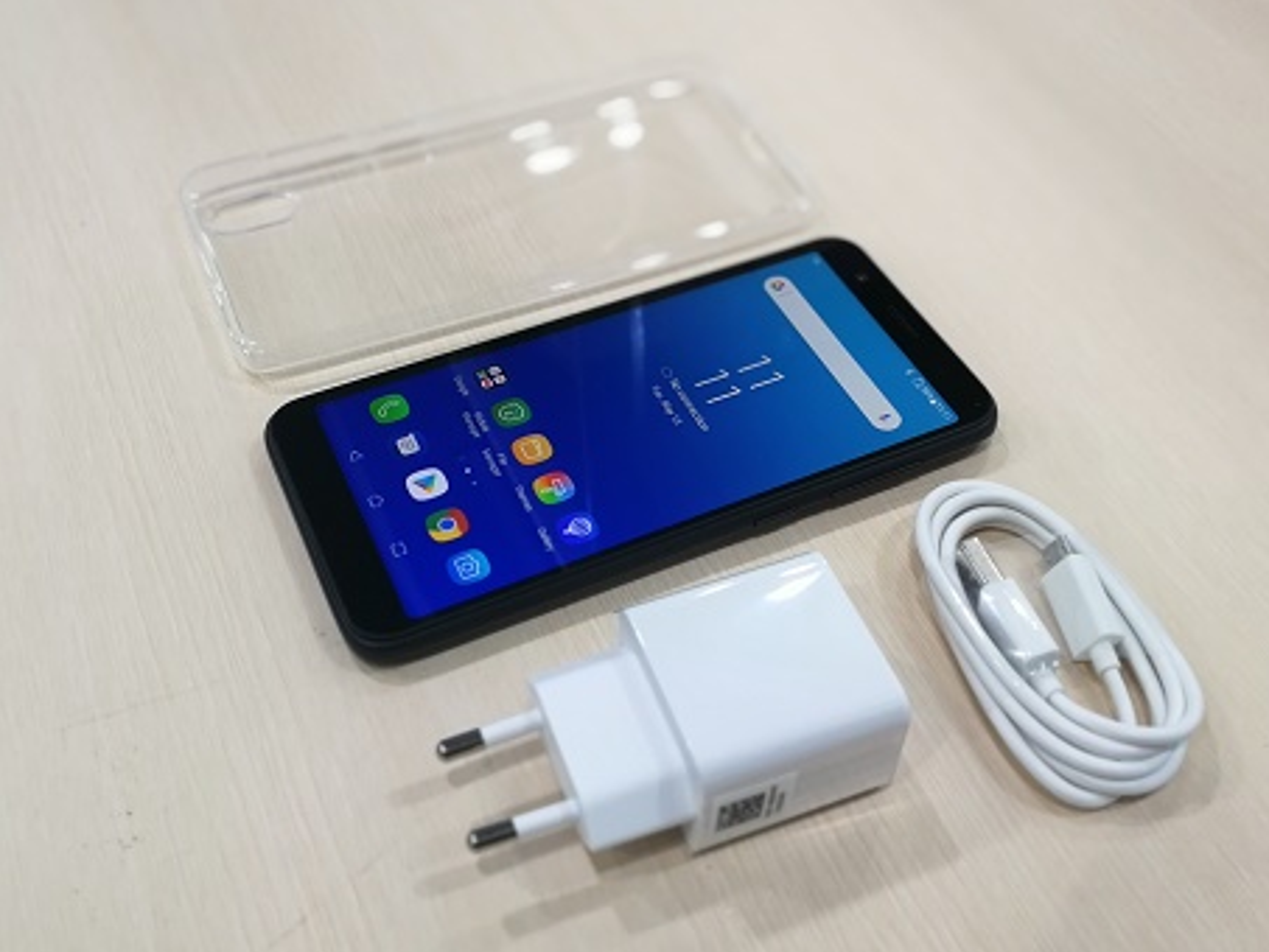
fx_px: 1320
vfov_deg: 39.7
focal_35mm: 36
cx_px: 650
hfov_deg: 51.3
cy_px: 493
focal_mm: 3.95
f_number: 4
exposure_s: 1/25
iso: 320
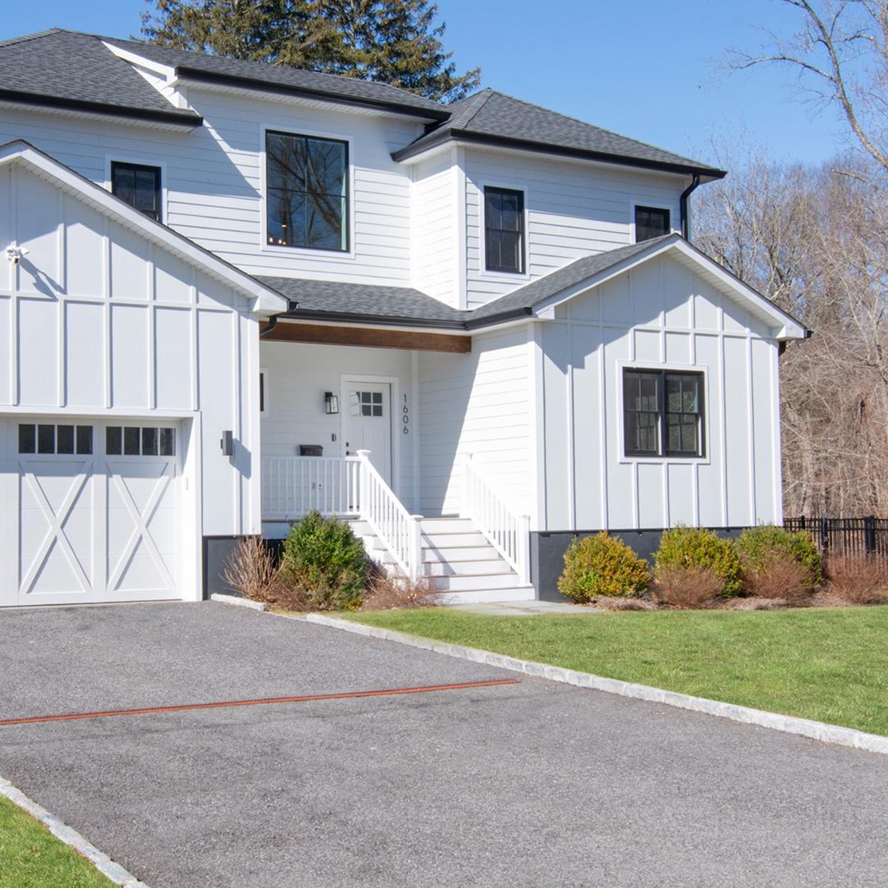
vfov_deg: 36.1
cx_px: 292
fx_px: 1364
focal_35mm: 47
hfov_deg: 35.7
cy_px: 449
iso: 400
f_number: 14
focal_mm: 20
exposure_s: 1/160
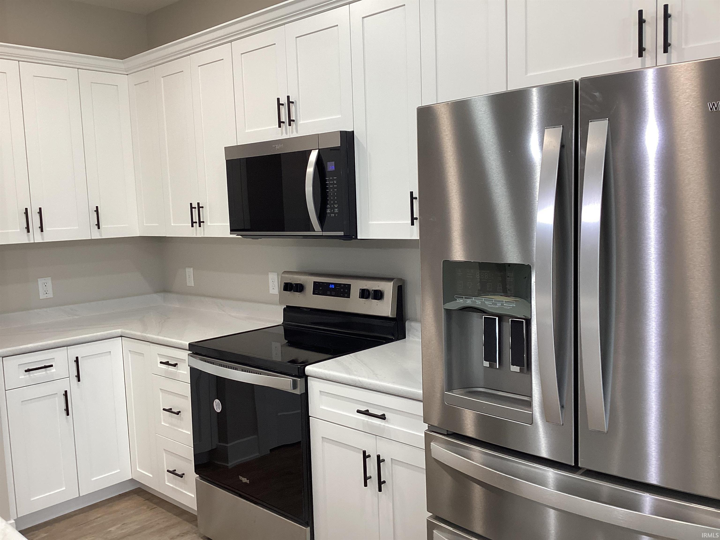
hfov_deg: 58.4
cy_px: 270
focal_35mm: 31
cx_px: 360
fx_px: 645
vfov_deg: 45.4
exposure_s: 1/60
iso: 100
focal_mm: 3.3
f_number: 2.4
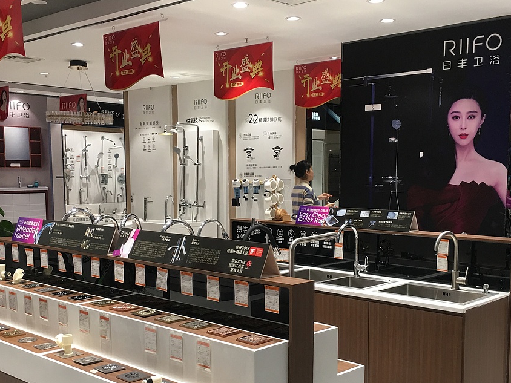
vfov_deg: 32.6
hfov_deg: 42.9
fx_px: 650
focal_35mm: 44
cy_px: 251
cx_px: 269
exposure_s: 1/33
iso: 40
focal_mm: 4.15
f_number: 2.2
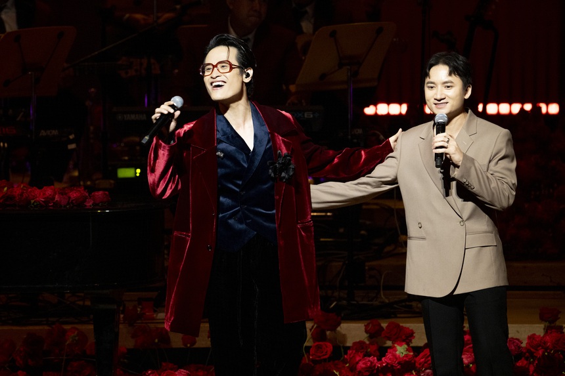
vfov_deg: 3.4
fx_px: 6276
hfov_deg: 5.2
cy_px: 188
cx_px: 282
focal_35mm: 400
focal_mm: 400
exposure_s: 1/200
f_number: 7.1
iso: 3200
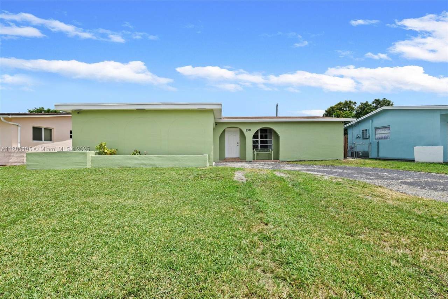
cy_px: 150
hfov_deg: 104.2
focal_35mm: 14
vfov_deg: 81.2
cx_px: 224
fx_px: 174
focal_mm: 14
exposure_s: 1/320
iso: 100
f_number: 10
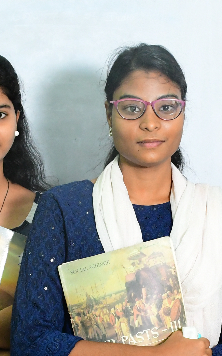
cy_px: 254
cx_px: 185
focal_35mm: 126
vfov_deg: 16.5
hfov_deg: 10.4
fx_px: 1219
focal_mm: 27
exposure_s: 1/125
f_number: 8
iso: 2500
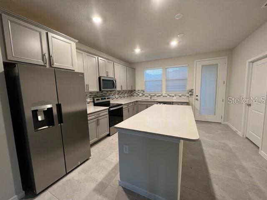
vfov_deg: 89.9
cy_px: 100
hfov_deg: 106.2
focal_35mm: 13
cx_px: 134
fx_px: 100
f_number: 1.8
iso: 250
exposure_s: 1/60
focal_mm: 1.57
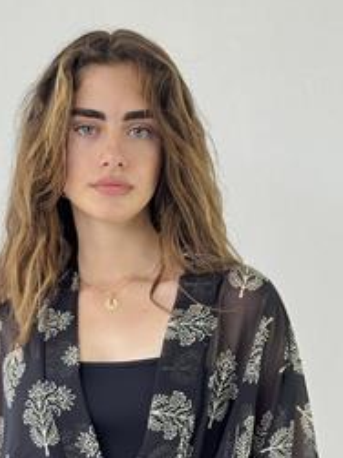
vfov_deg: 18.8
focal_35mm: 102
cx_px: 124
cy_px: 450
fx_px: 1349
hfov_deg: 14.5
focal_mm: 6.76
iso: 50
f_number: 1.78
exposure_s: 1/129
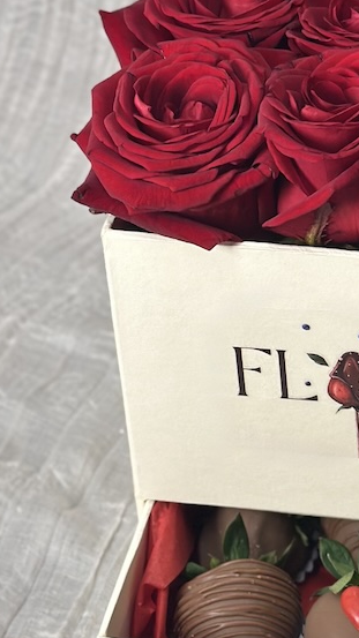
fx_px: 1760
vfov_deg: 20.6
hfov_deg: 11.5
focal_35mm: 104
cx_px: 369
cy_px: 307
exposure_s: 1/50
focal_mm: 6.86
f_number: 1.78
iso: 160
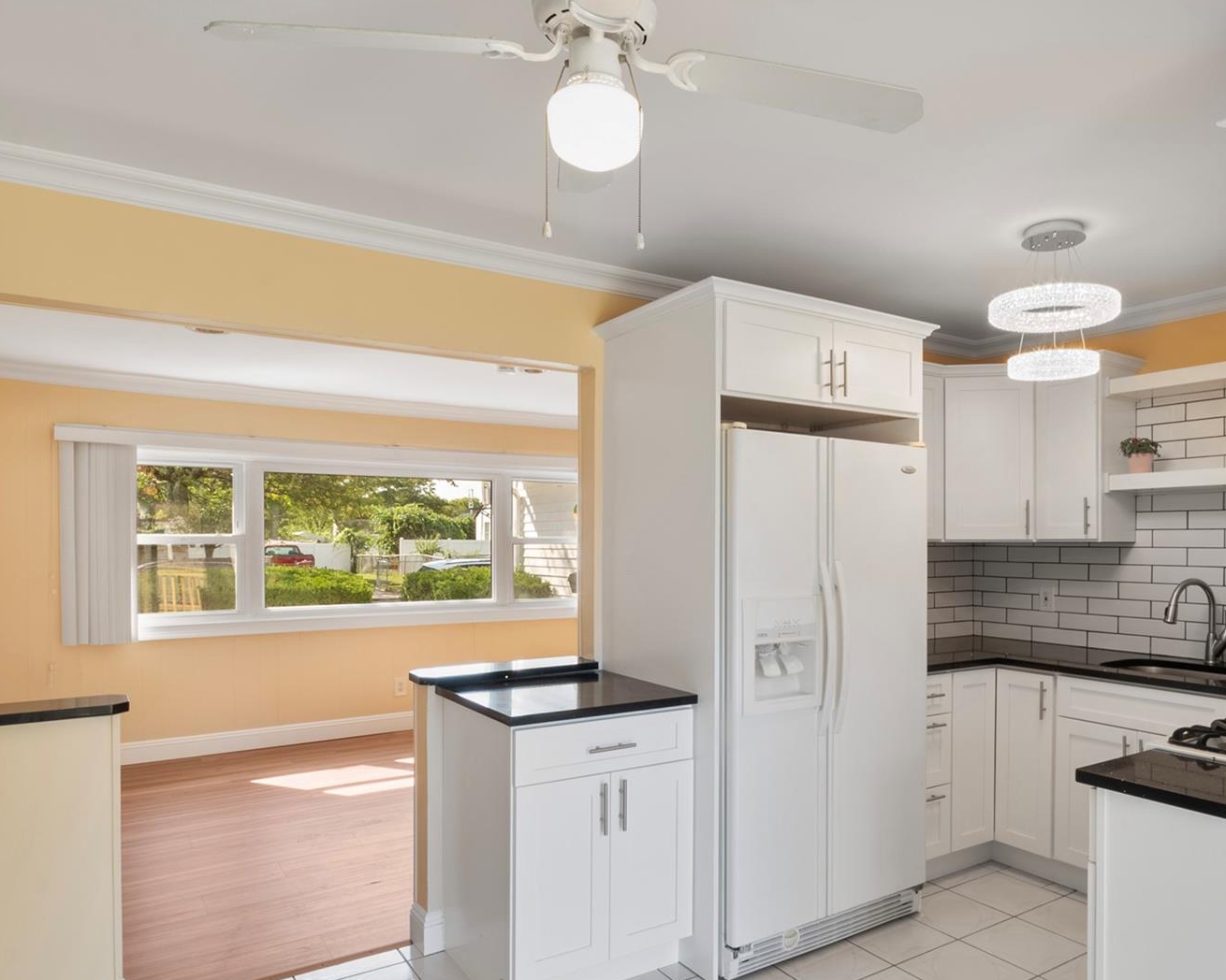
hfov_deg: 74.3
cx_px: 731
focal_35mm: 22
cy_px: 603
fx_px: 798
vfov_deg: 62.4
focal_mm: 10
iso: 100
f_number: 11
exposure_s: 1/2
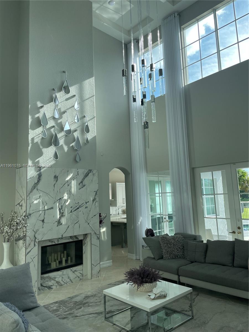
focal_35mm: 26
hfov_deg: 53.1
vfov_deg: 67.3
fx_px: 249
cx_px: 124
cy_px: 166
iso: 32
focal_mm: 4.2
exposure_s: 1/812
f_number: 1.6
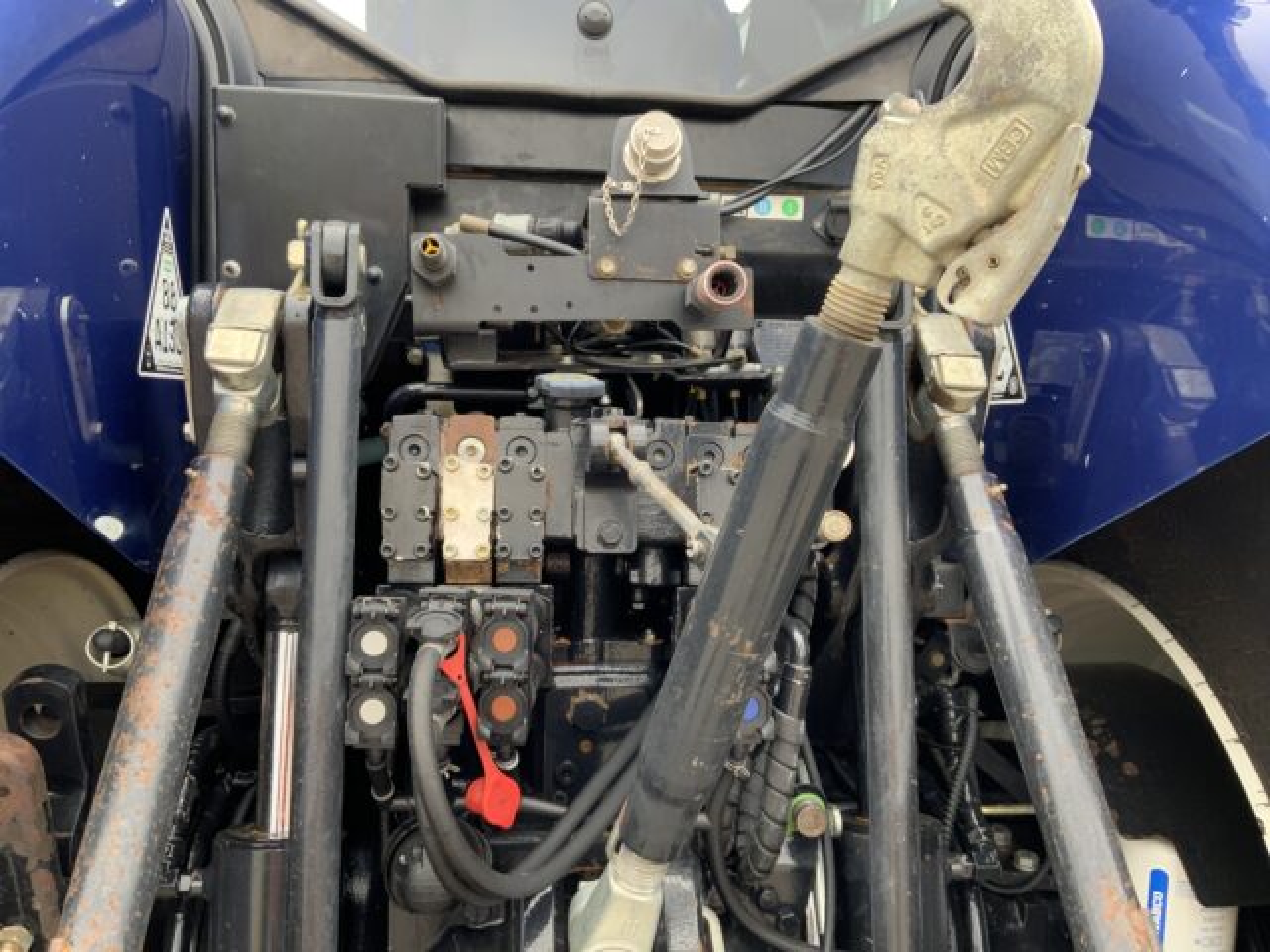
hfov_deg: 61.7
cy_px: 476
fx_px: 1064
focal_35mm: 29
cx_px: 635
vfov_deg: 48.2
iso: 25
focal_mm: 3
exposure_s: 1/122
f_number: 1.8
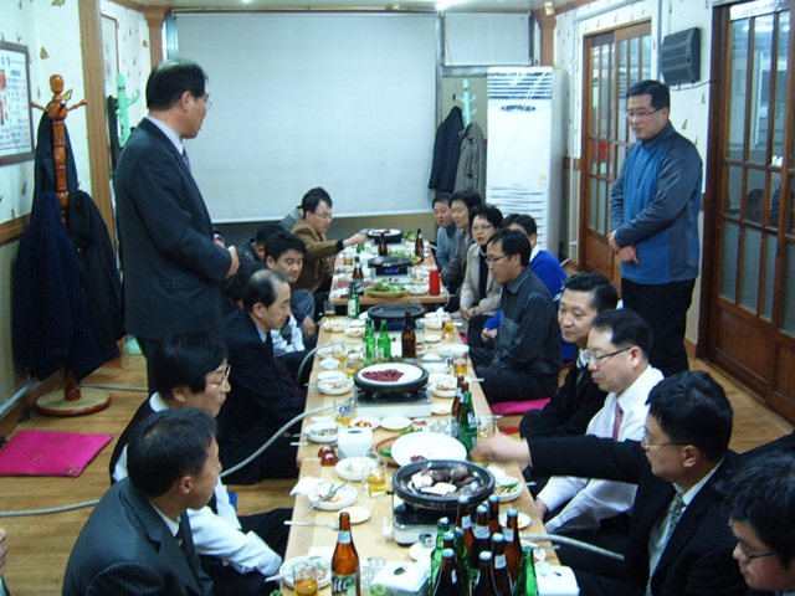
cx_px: 398
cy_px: 298
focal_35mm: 37
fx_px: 850
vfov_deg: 38.7
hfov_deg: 50.1
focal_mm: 6.2
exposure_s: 1/8
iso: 141
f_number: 2.9
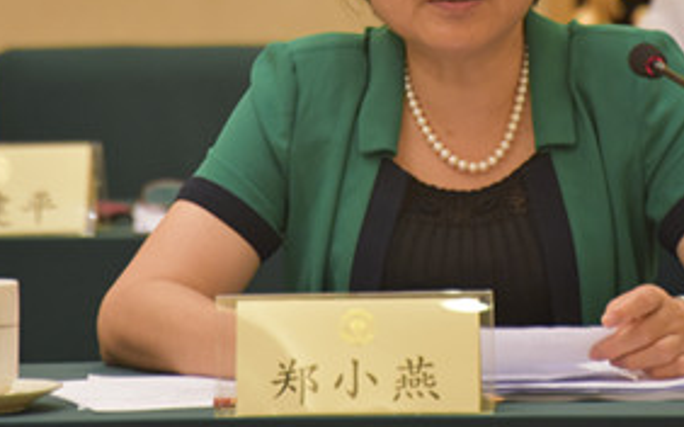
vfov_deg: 2.0
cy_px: 5
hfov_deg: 3.2
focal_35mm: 651
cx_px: 383
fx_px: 12131
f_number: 5.6
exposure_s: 1/125
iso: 4000
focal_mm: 300
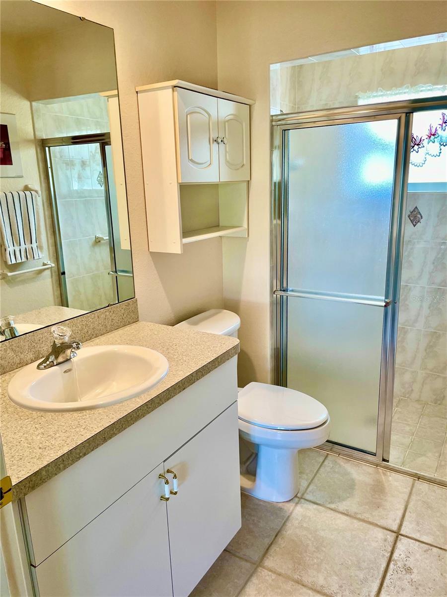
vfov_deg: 67.3
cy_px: 298
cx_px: 224
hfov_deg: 53.1
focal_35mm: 26
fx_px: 448
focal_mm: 4.2
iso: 125
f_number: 1.6
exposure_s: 1/120
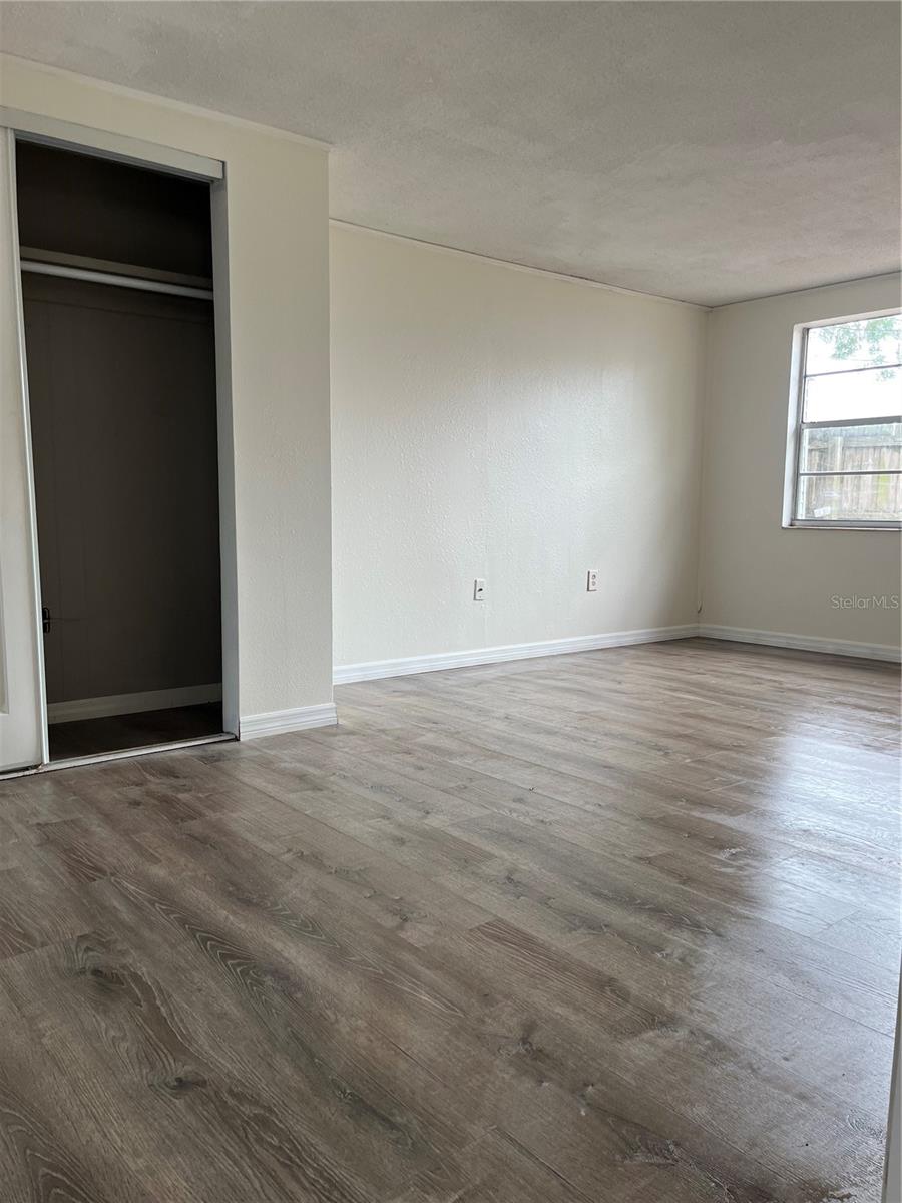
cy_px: 602
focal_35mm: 26
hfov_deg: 53.1
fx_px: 903
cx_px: 451
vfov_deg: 67.3
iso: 64
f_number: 1.6
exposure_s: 1/120
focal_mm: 5.1
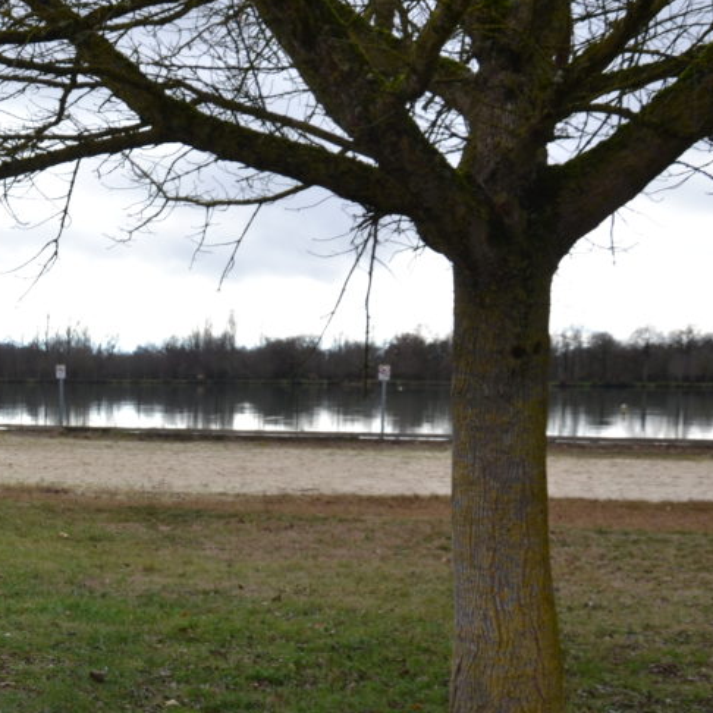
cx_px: -109
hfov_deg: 21.4
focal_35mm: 76
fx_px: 1771
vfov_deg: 22.6
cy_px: 505
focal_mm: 25
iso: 100
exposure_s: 1/160
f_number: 6.3
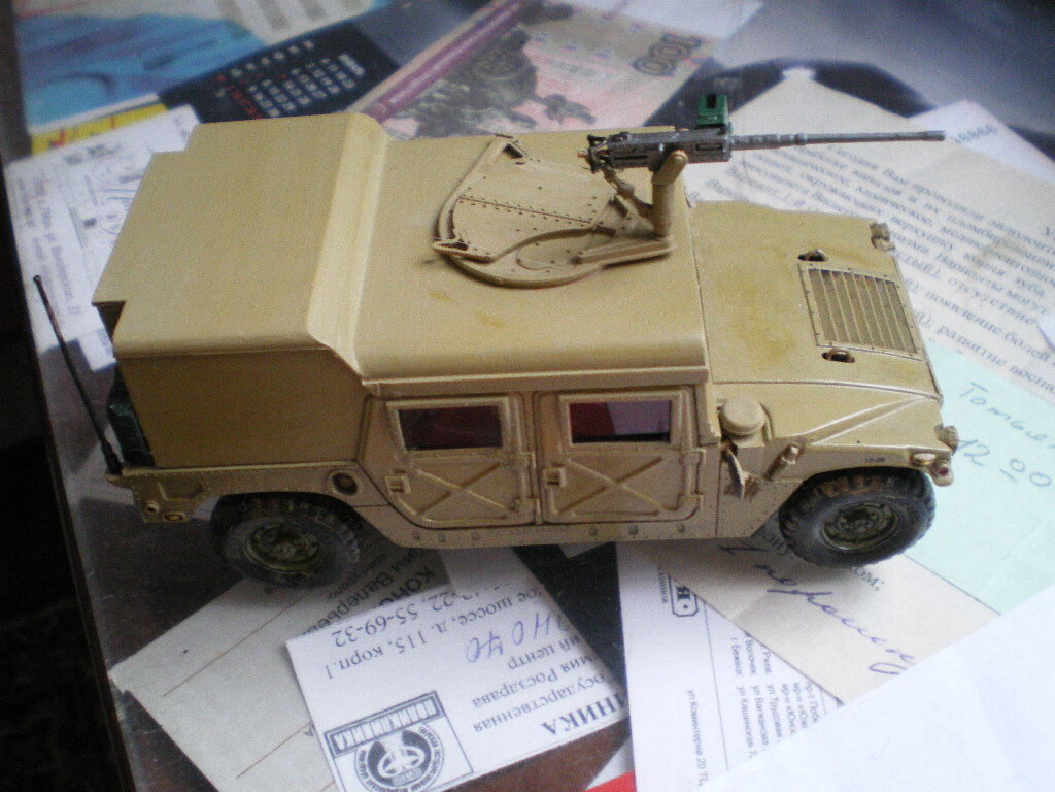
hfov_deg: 49.0
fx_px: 1158
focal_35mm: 38
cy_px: 396
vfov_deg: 37.7
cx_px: 528
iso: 400
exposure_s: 1/5
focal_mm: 6.3
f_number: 3.1
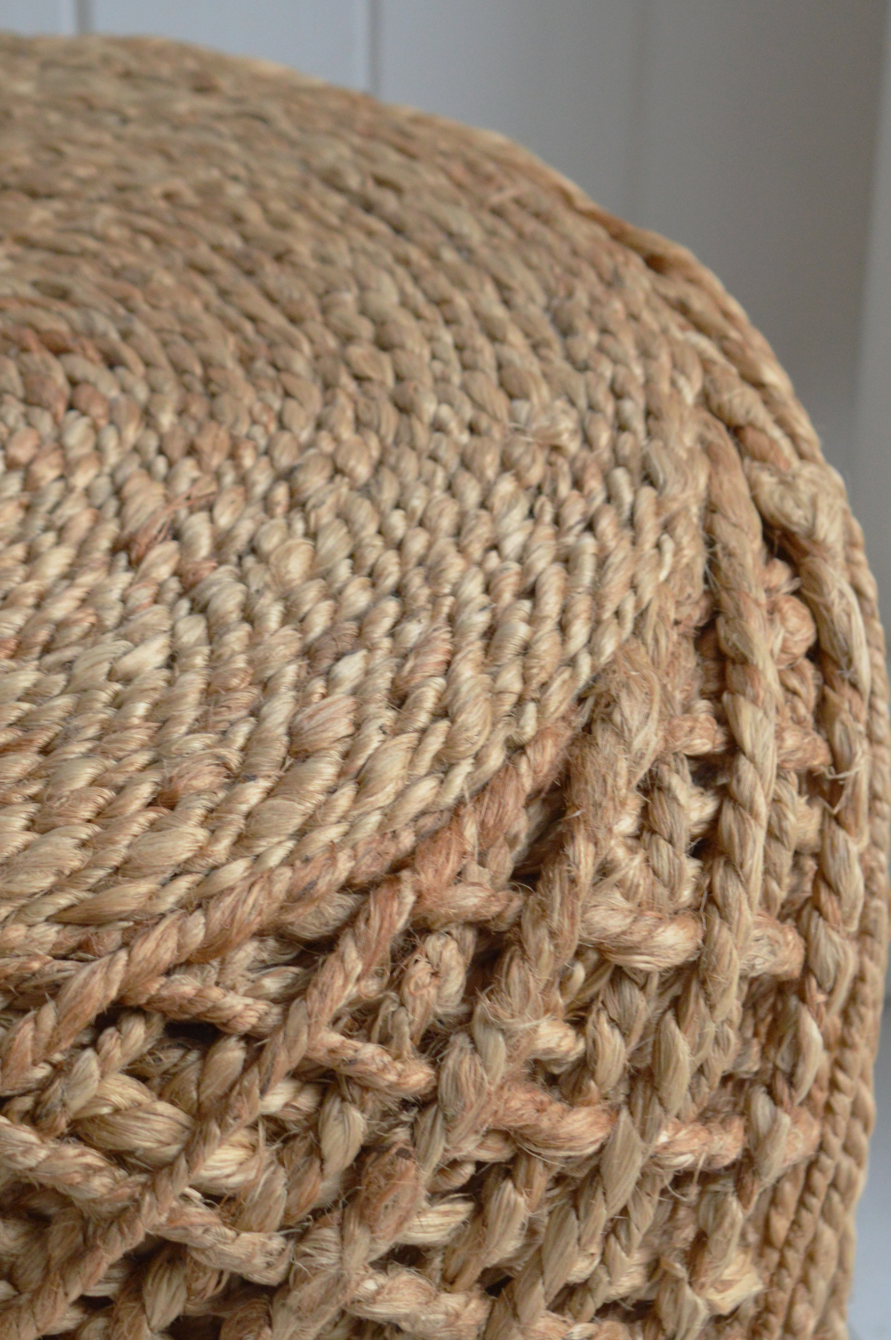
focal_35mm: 111
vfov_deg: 18.4
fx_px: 4128
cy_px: 678
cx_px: 372
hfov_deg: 12.3
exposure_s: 1/60
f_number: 5.3
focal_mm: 48
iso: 900
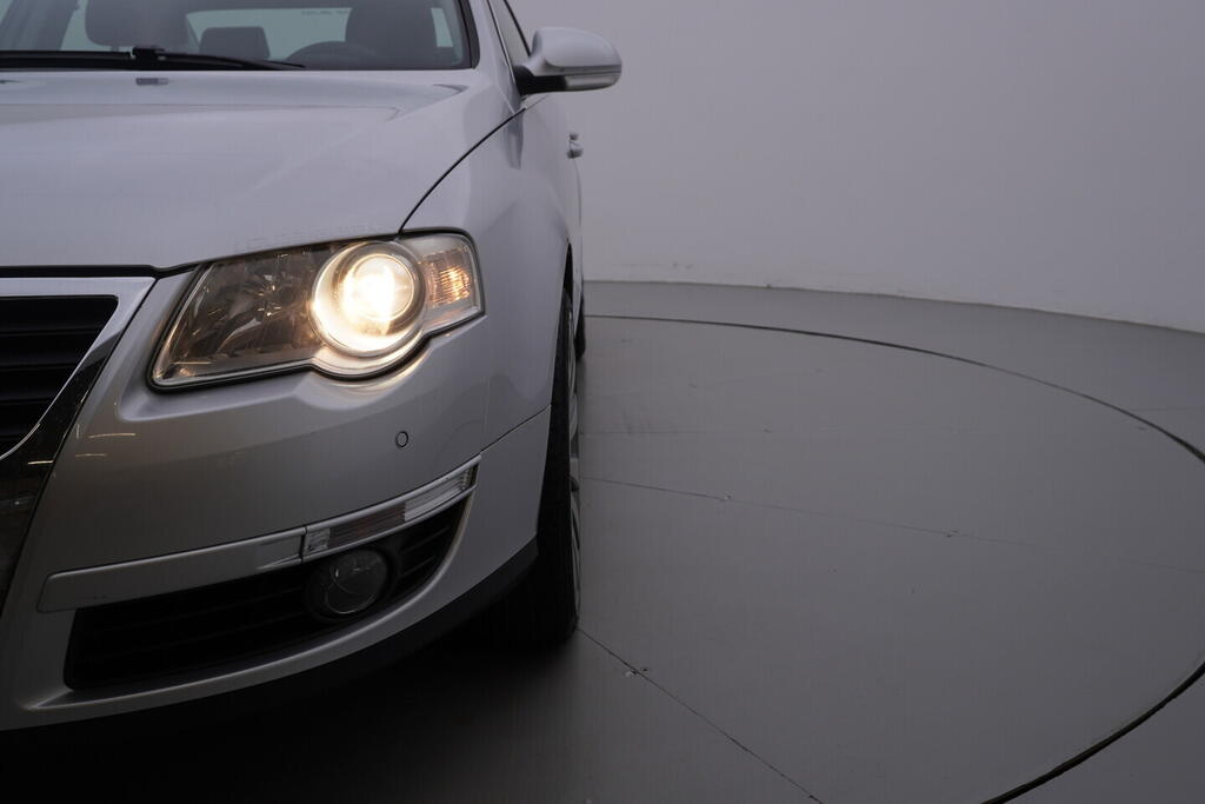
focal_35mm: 36
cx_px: 602
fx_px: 1205
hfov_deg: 53.1
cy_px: 402
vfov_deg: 36.9
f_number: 5.6
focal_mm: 24
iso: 125
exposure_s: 1/160
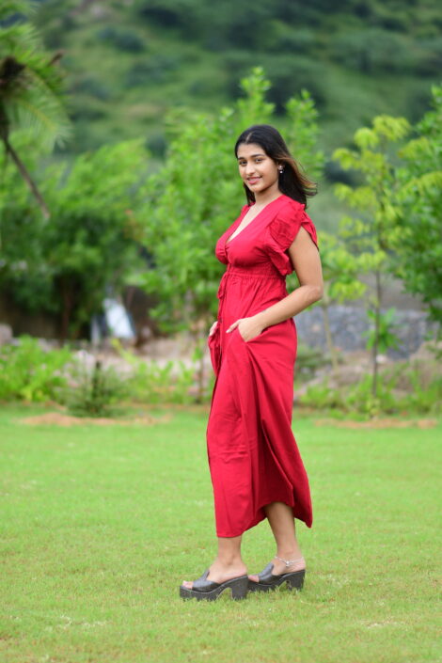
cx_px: 221
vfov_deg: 16.1
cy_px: 332
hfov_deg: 10.8
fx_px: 2339
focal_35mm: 127
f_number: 1.8
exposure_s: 1/800
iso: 160
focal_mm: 85
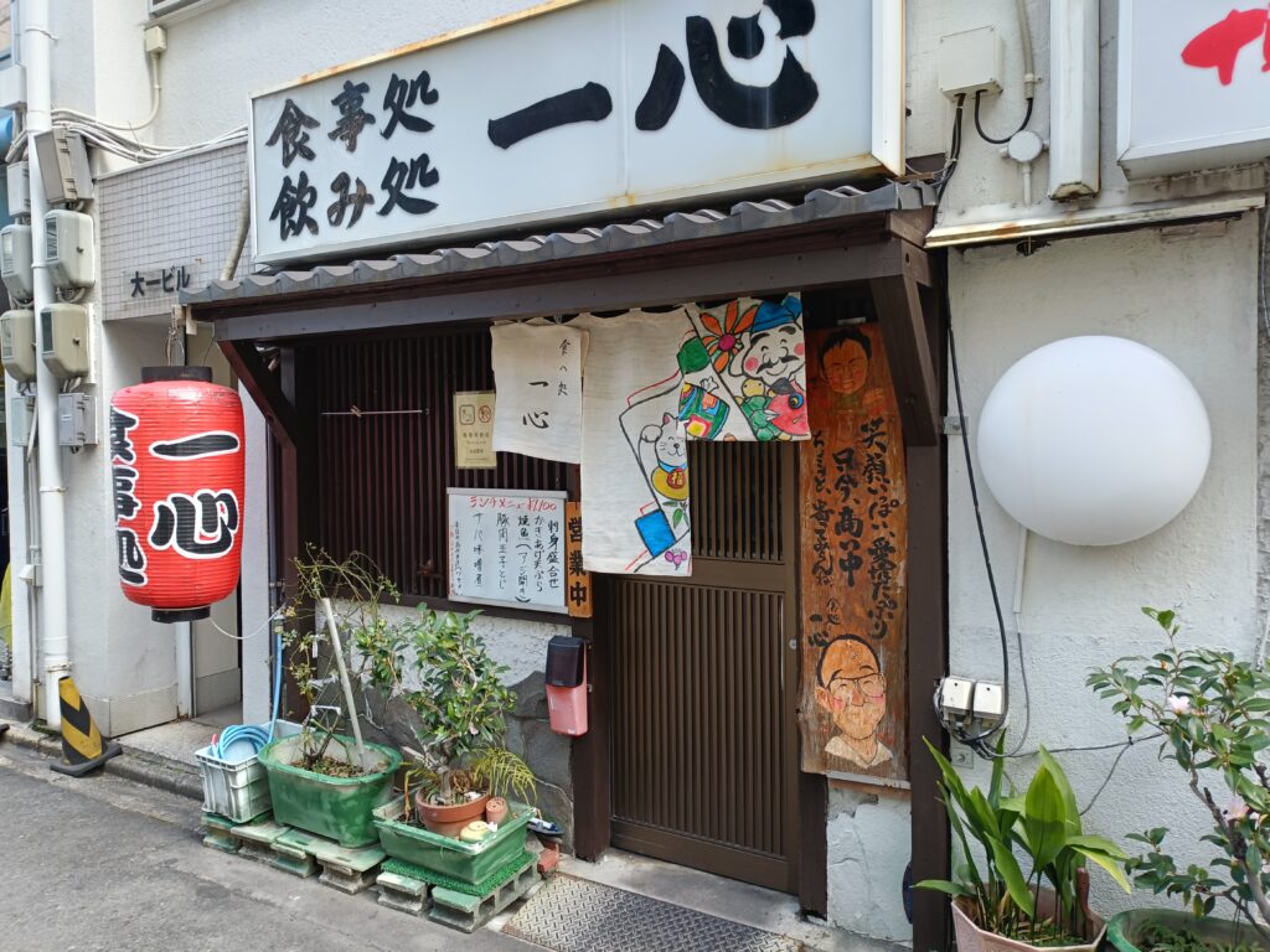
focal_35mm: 25
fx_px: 917
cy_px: 476
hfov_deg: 69.4
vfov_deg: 54.9
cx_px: 635
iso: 125
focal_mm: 4.7
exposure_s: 1/60
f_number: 1.7
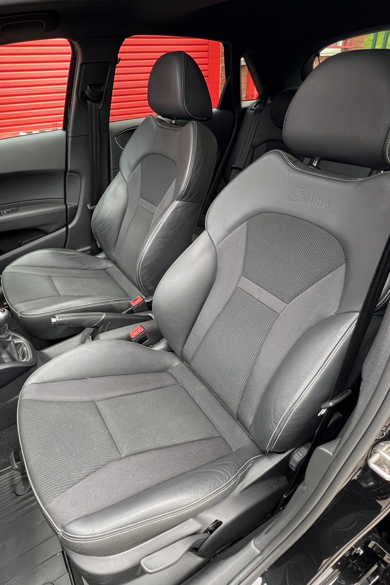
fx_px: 309
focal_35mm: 19
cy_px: 294
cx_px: 149
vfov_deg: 86.9
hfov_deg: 63.7
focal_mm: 1.57
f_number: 1.8
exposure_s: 1/99
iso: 100
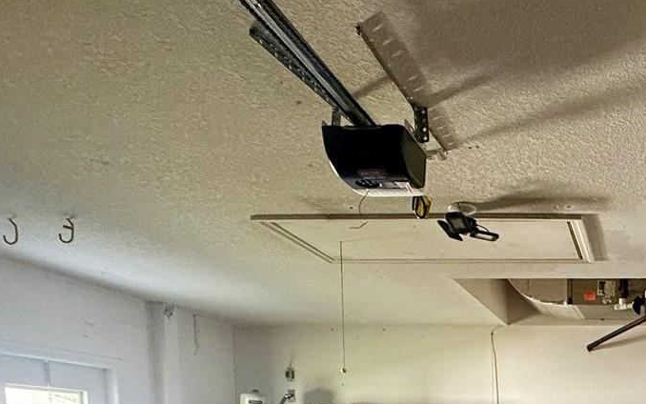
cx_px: 627
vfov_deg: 30.5
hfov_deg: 47.3
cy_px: 493
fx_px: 616
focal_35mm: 35
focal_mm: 2.22
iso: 400
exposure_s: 1/60
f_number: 2.2
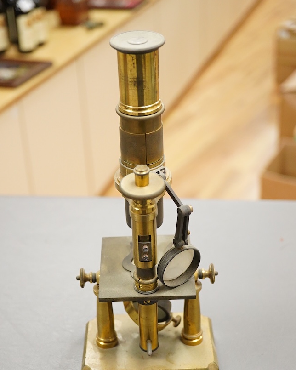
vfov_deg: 31.9
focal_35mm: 59
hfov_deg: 25.8
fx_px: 646
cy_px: 204
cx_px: 140
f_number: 3.5
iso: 2500
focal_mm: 30
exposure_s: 1/320
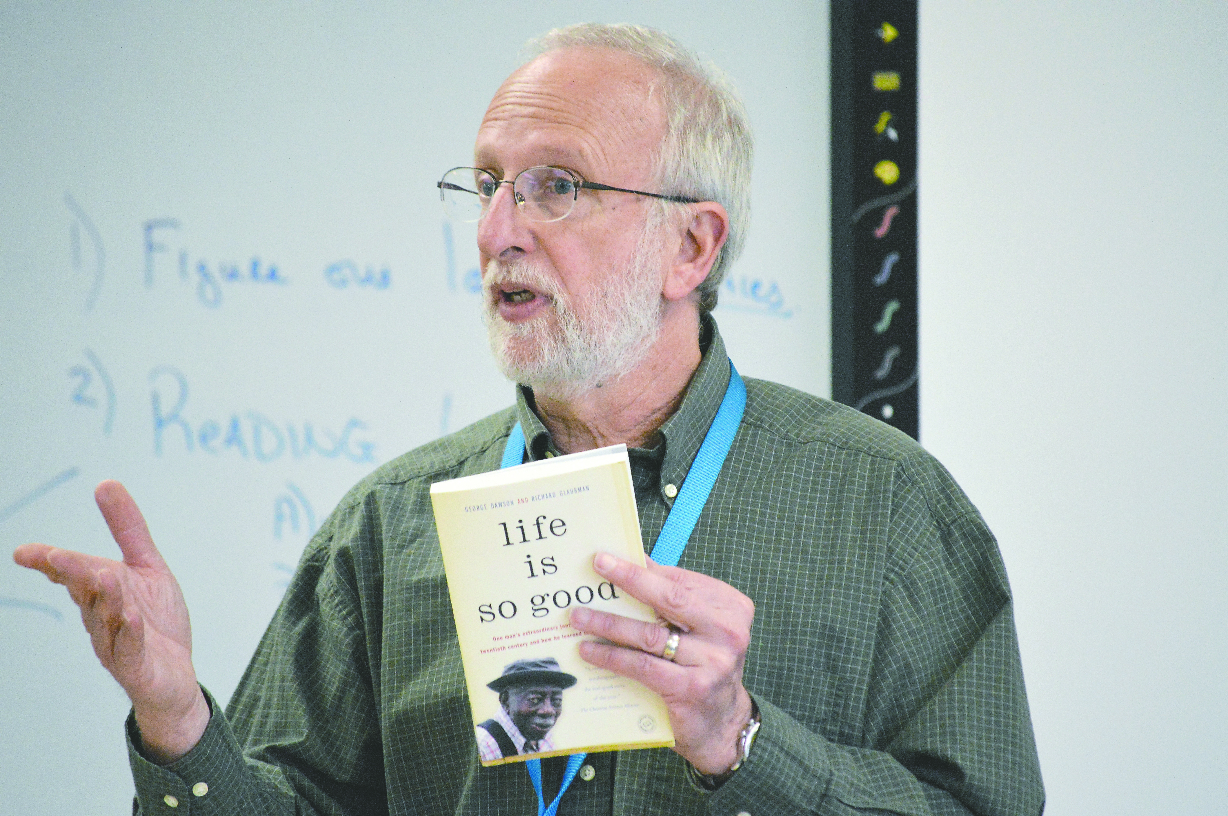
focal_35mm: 248
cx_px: 614
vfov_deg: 5.5
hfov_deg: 8.3
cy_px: 408
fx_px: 8435
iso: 3200
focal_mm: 165
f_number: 5.3
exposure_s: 1/320
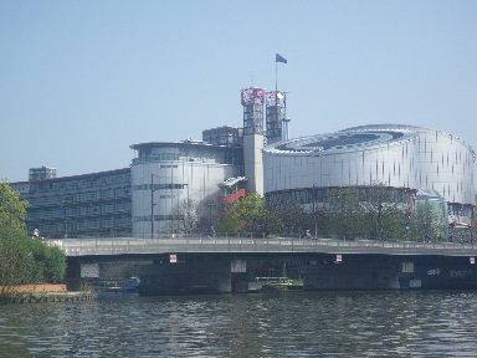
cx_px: 238
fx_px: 1061
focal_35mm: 77
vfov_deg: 19.1
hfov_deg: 25.3
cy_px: 179
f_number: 4.8
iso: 50
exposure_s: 1/250
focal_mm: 13.7
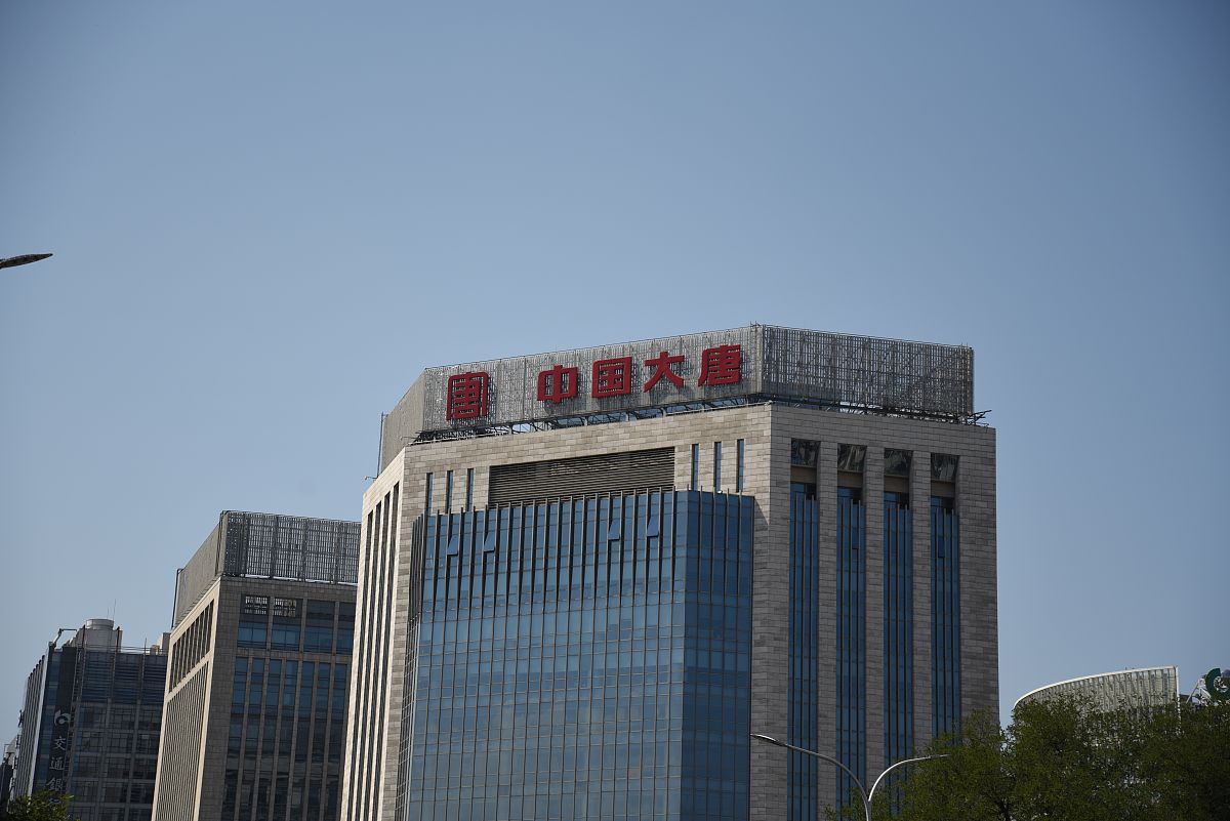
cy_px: 410
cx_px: 615
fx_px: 2905
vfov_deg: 16.1
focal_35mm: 85
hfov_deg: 23.9
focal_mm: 85
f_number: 5
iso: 100
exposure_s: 1/1250
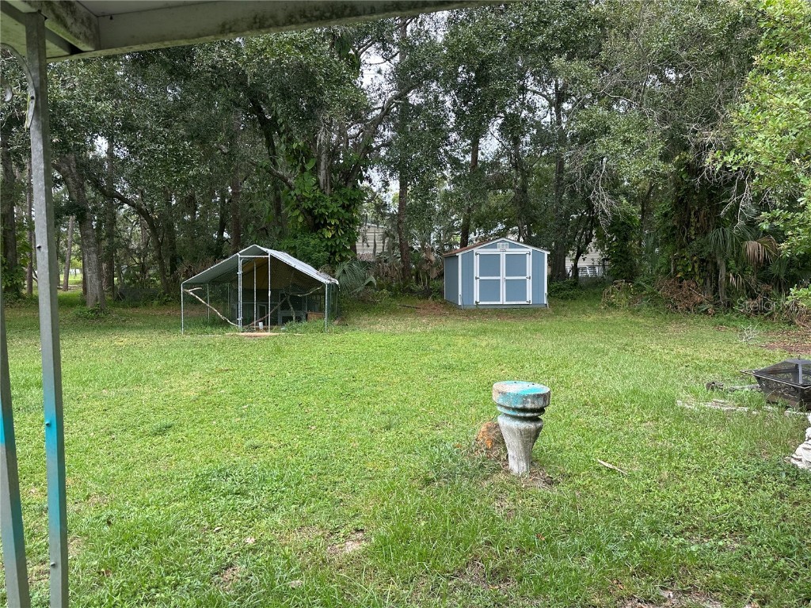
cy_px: 304
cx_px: 406
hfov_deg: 71.6
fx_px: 562
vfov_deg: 56.8
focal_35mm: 24
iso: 80
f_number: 1.78
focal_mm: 6.86
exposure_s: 1/642
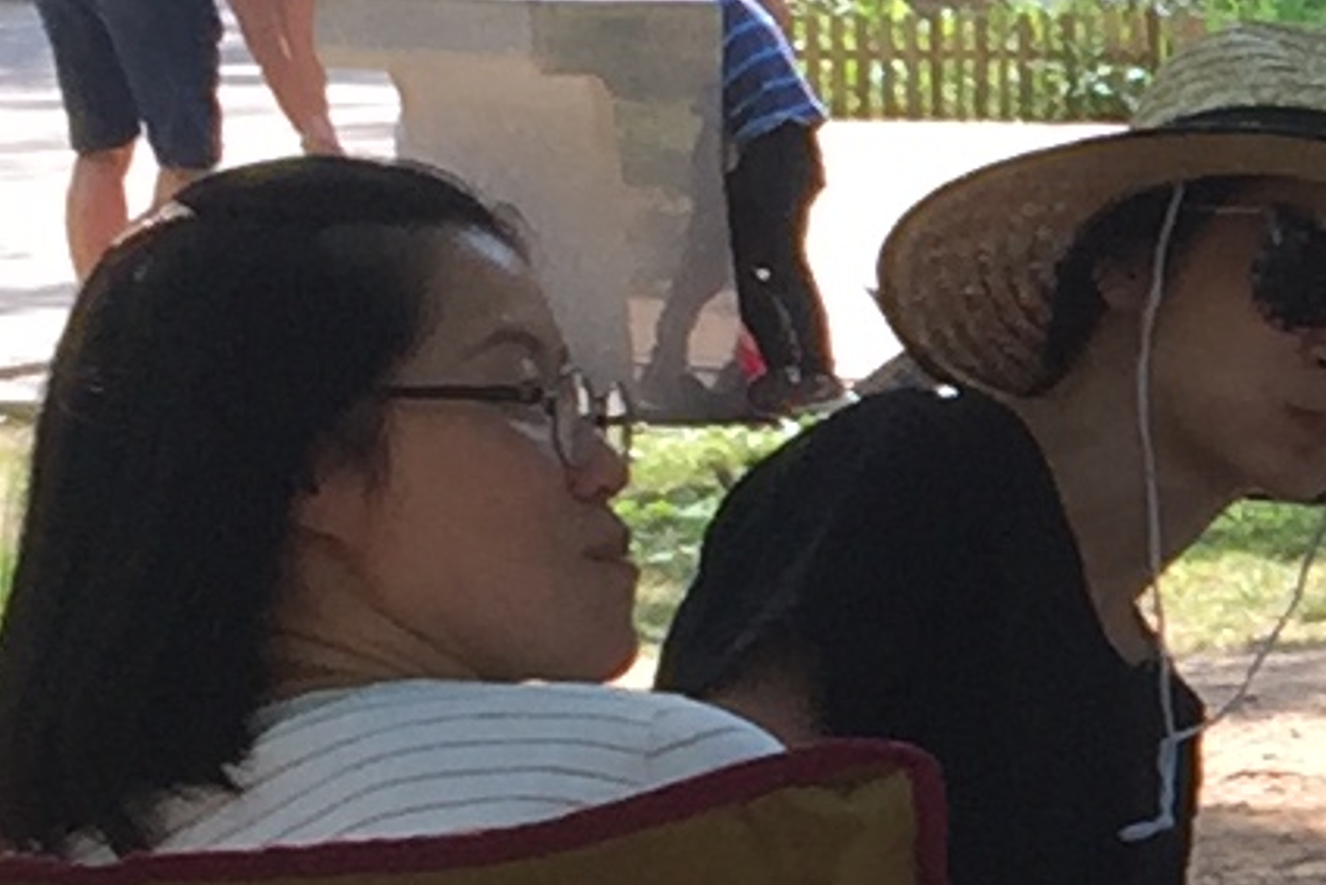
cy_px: 826
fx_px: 8548
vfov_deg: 5.9
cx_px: 3287
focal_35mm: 232
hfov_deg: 8.1
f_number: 2.2
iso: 32
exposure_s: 1/338
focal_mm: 4.15
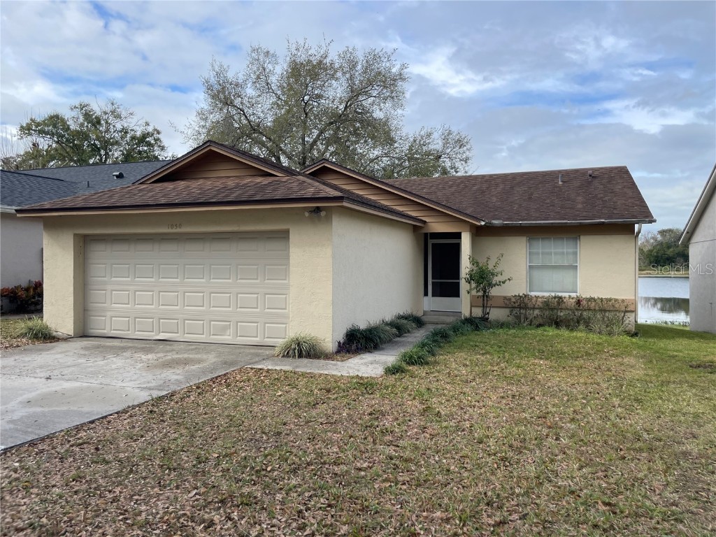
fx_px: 538
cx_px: 358
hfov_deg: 67.3
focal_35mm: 26
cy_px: 268
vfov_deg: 53.1
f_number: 1.6
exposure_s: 1/1949
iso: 32
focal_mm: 4.2
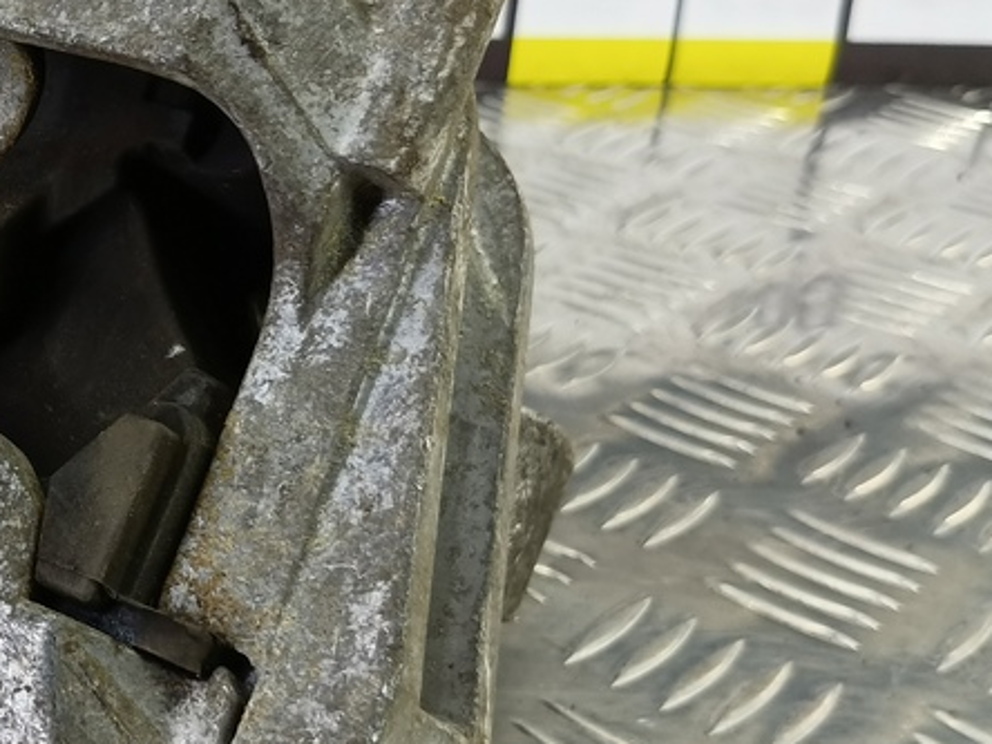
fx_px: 1519
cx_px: -29
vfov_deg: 27.5
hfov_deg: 32.8
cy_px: 411
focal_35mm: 53
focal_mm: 4.11
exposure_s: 1/50
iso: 156
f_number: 1.6
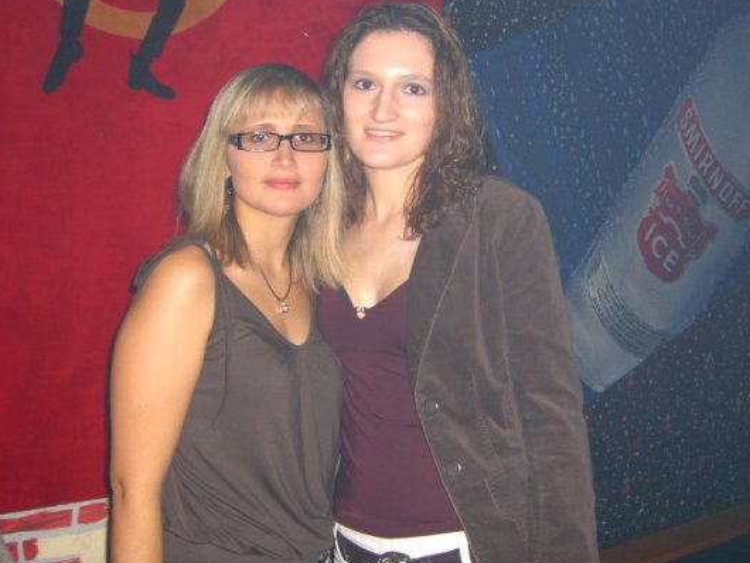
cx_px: 416
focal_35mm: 43
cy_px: 277
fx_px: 932
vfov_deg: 33.6
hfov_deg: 43.8
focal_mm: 7.9
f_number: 2.8
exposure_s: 1/60
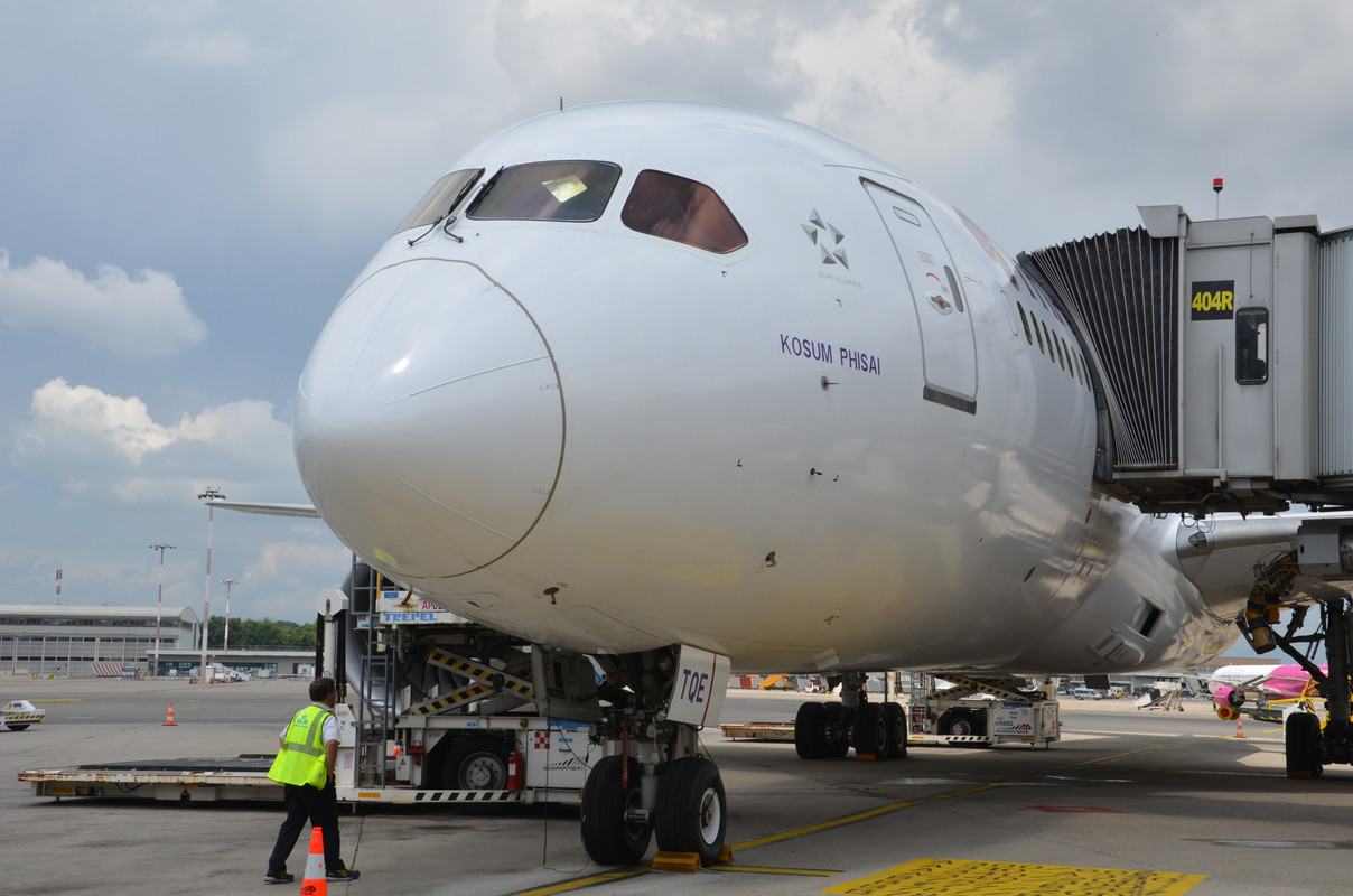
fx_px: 1800
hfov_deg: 41.2
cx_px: 676
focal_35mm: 48
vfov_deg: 28.0
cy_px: 448
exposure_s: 1/640
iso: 400
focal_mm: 32
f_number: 13
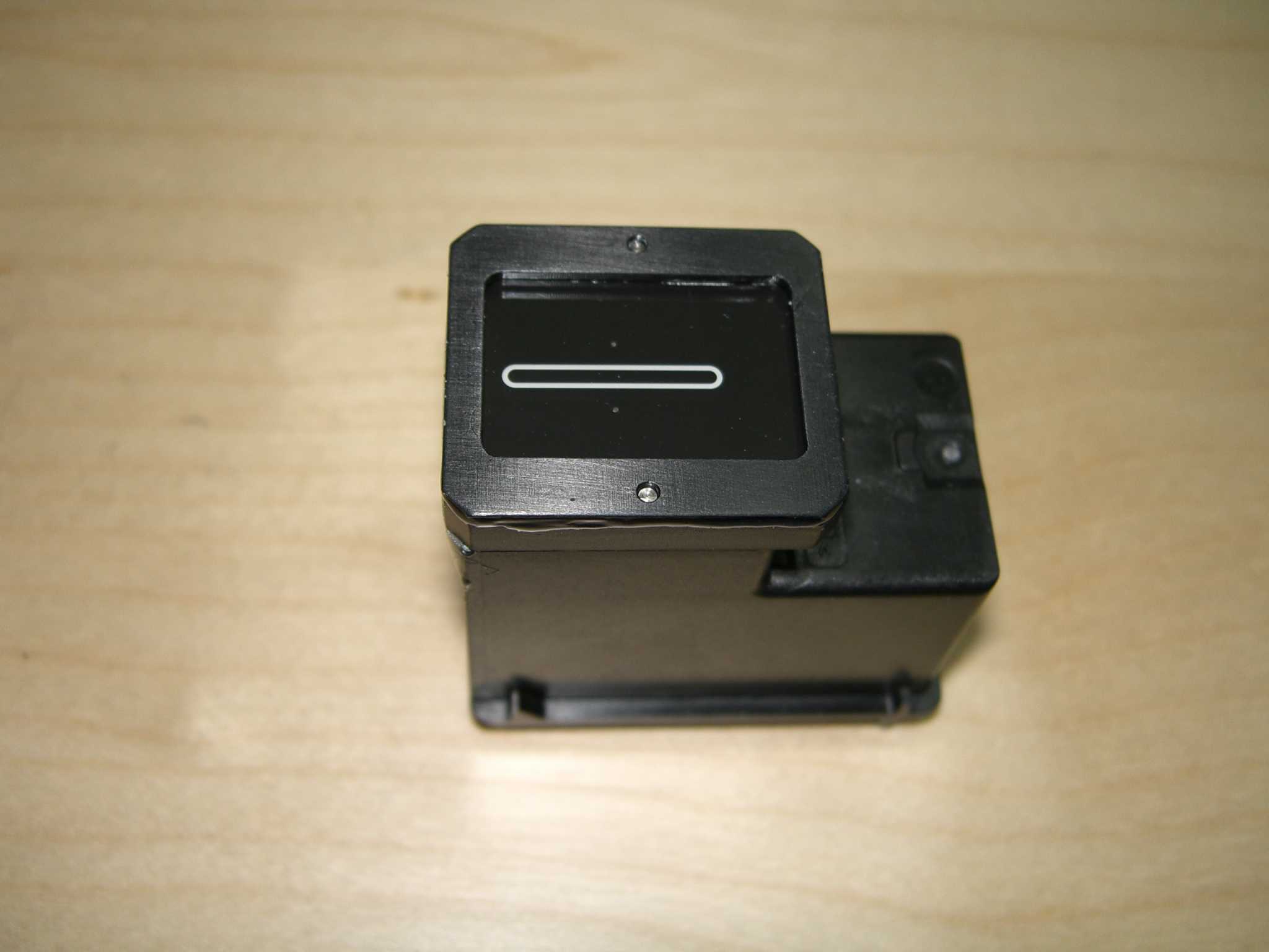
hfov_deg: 49.0
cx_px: 634
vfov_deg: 37.7
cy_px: 476
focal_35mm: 38
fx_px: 1393
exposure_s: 1/60
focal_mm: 7.9
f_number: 2.8
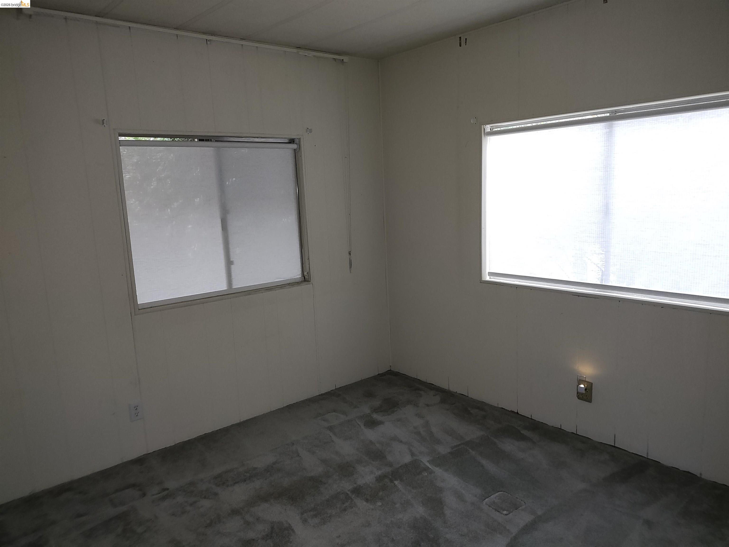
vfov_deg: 54.9
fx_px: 526
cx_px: 364
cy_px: 274
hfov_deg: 69.4
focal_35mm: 25
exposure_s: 1/30
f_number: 1.7
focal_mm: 4.71
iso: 1817
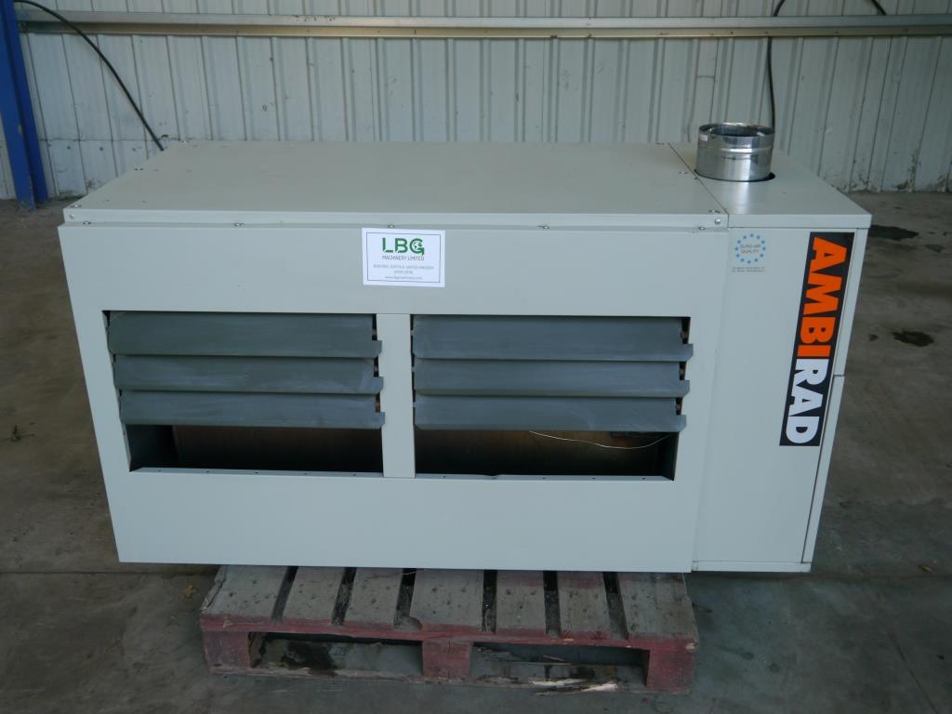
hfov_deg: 54.0
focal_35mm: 34
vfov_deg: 41.8
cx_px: 476
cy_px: 357
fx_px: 935
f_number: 4
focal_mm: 17
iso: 160
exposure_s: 1/80
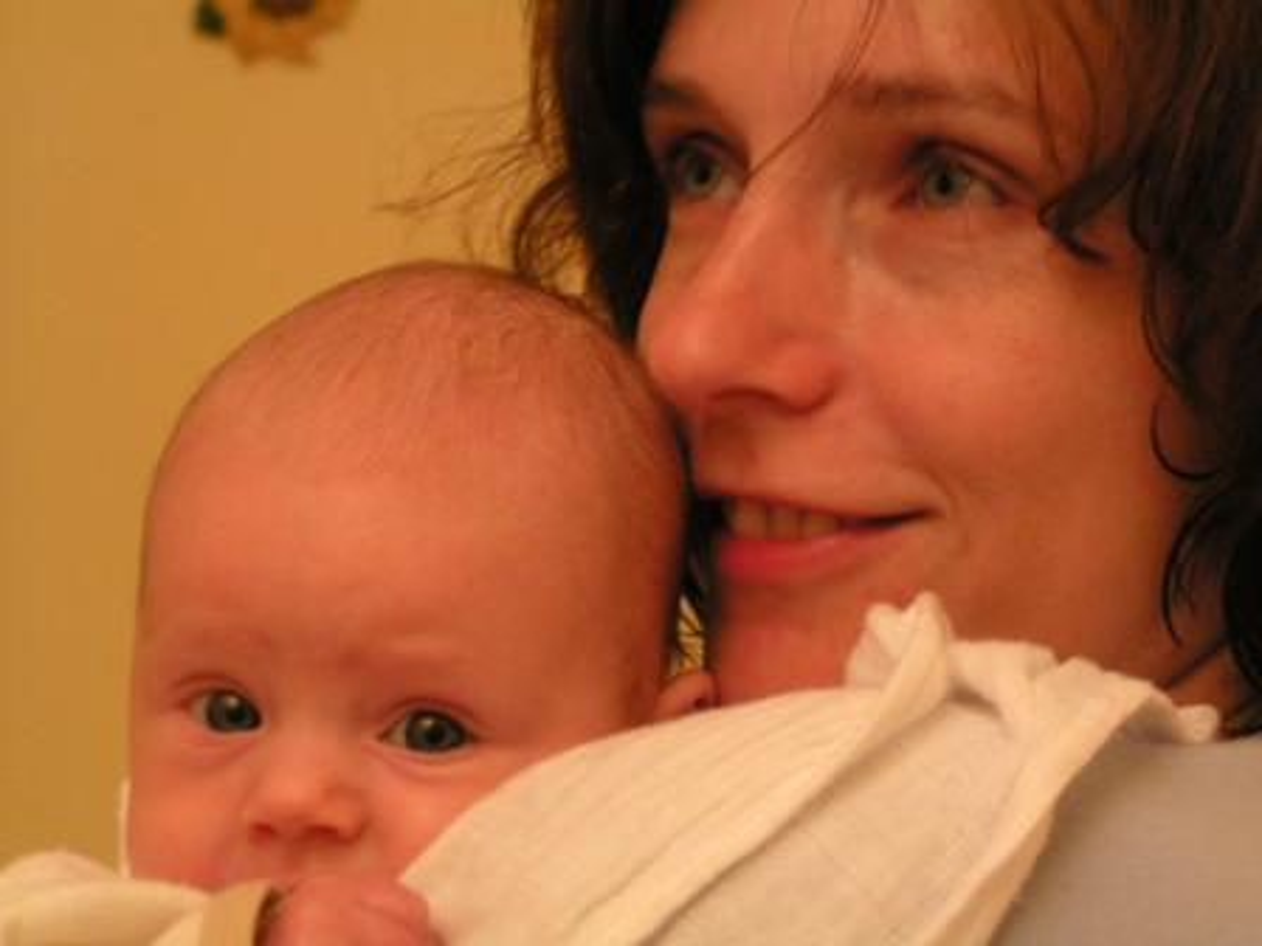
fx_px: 4557
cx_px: 631
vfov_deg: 11.9
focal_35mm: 125
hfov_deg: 15.8
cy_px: 473
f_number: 3.5
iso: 200
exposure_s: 1/15
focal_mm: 19.1
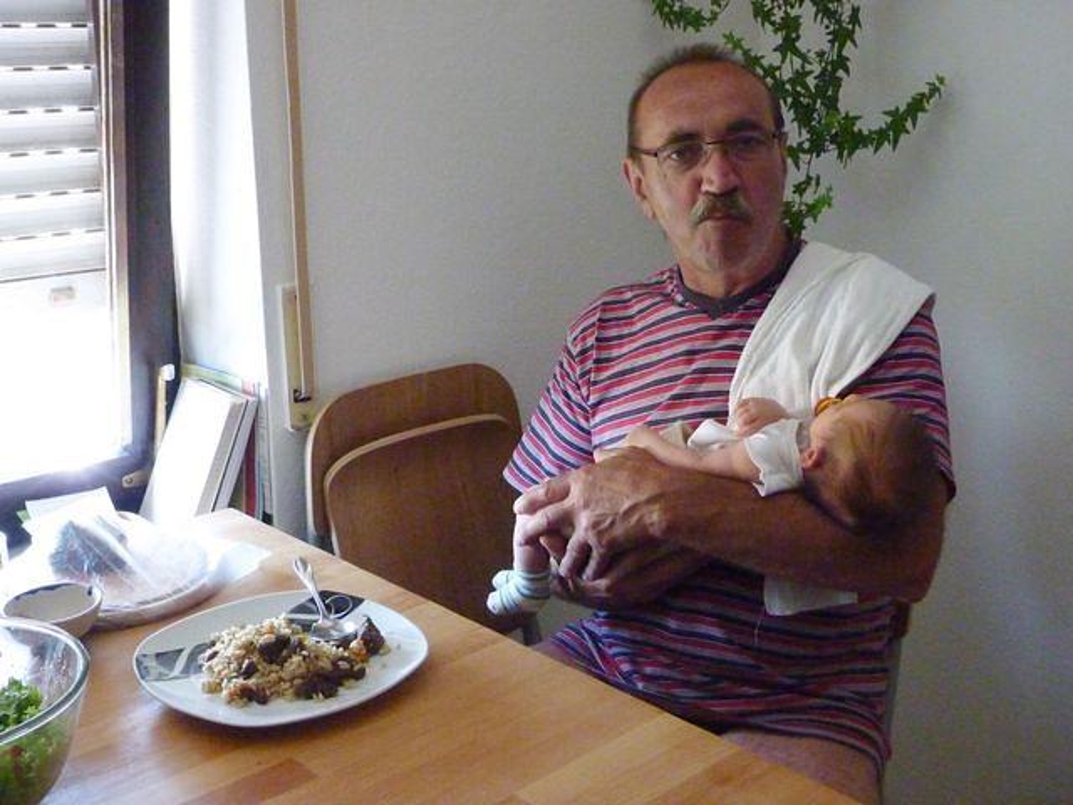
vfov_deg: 35.1
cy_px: 402
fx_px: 1271
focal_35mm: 41
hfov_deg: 45.8
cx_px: 536
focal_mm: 7.4
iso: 800
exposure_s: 1/25
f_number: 4.2
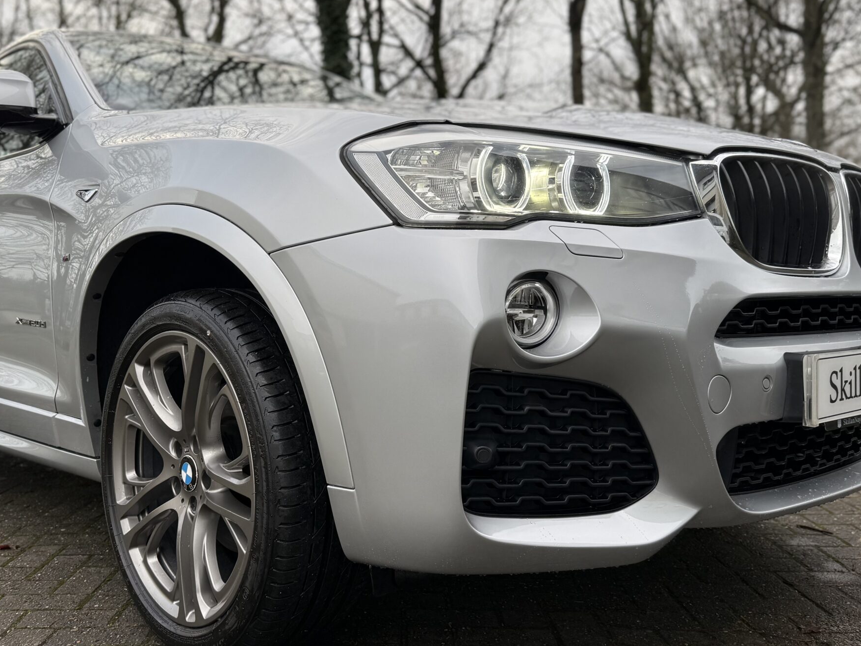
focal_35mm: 35
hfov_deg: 52.4
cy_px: 310
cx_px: 365
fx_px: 871
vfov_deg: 40.7
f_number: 1.78
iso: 80
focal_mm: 6.76
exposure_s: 1/473
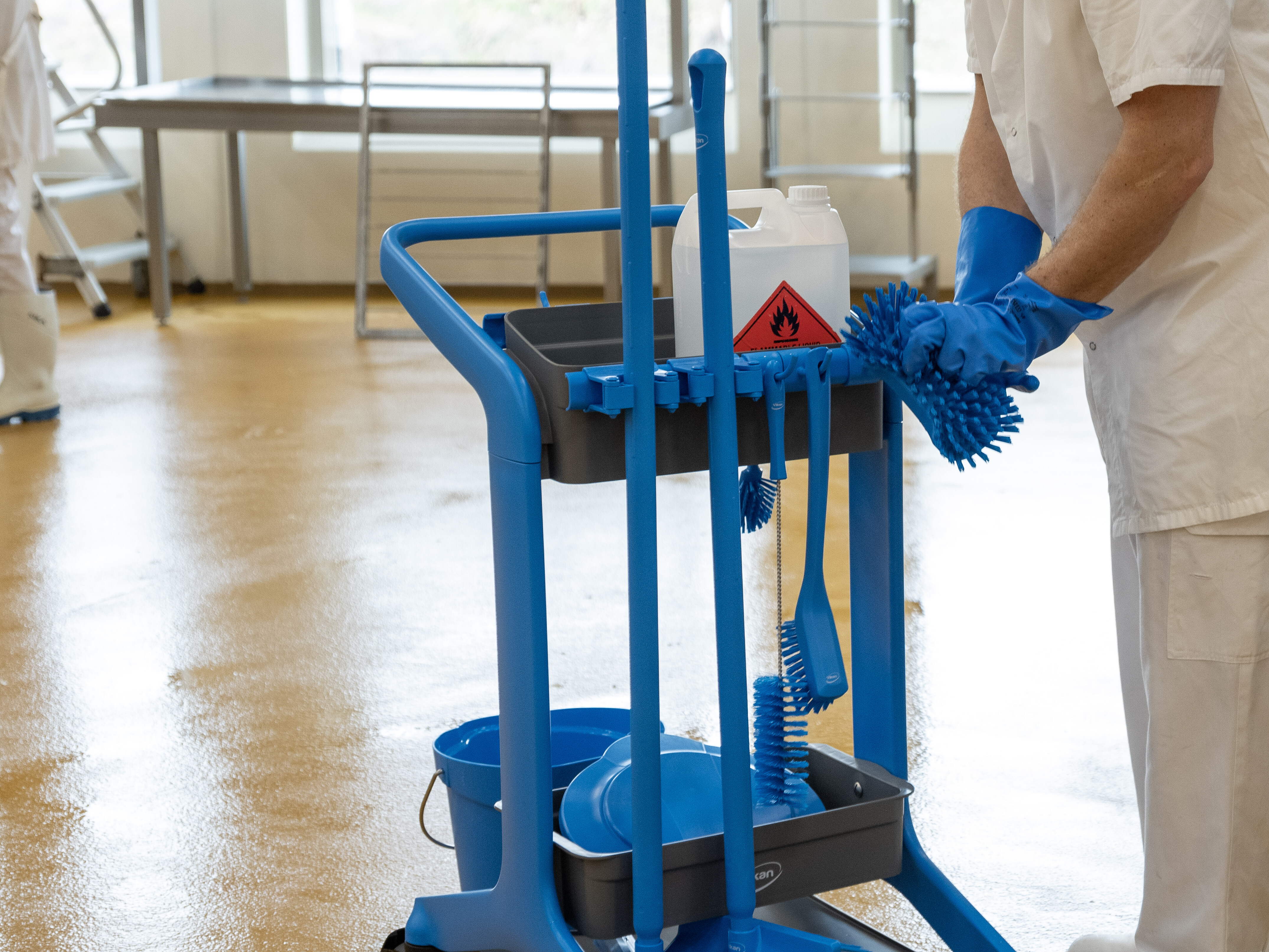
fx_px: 2750
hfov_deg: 25.0
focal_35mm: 75
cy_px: 372
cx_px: 1196
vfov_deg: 19.6
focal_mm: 49
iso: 1000
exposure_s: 1/125
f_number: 4
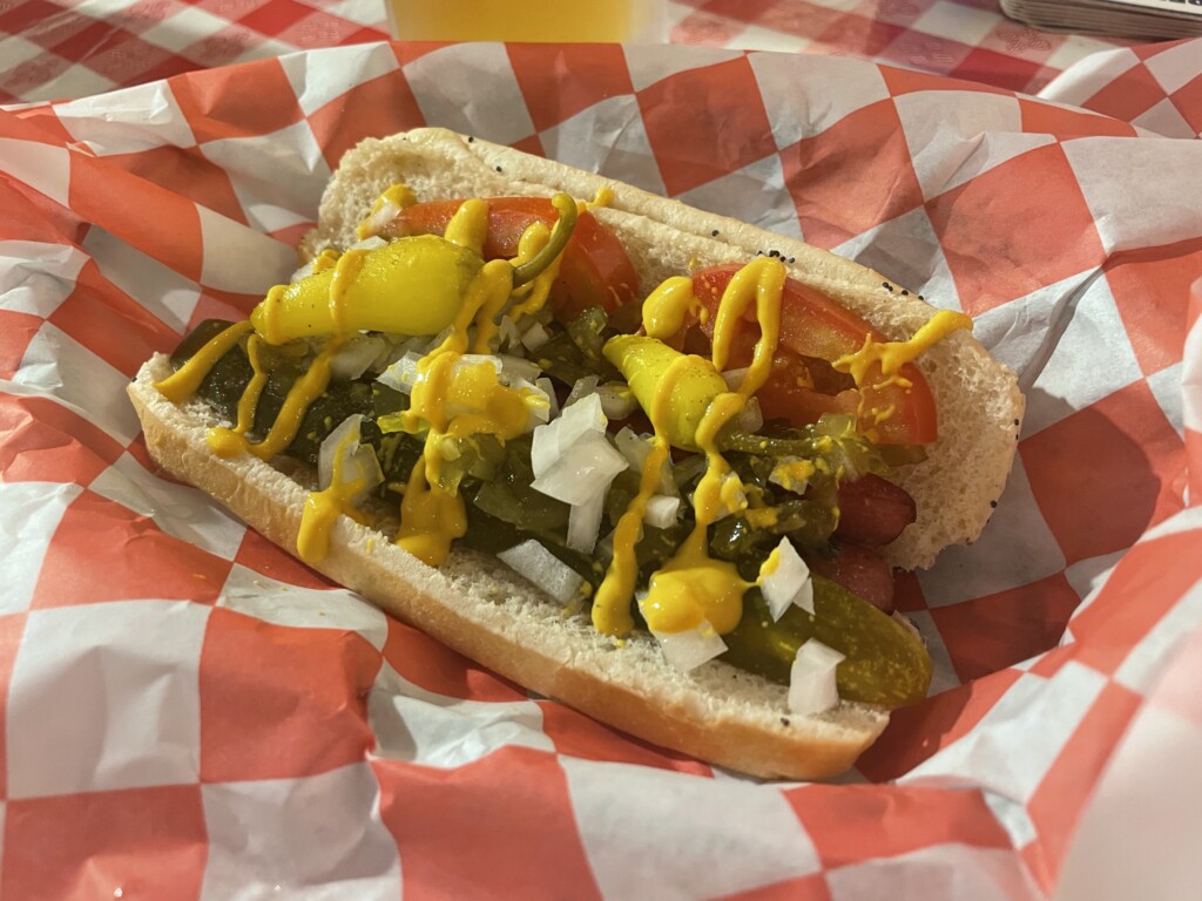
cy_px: 450
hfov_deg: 67.3
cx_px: 601
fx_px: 903
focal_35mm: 26
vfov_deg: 53.1
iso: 500
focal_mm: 4.2
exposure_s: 1/60
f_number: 1.6
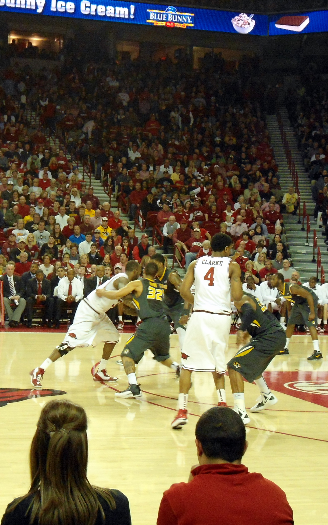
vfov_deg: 27.5
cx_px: 80
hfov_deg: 17.3
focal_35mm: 75
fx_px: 1072
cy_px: 262
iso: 400
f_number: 3.9
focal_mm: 9.5
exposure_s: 1/125
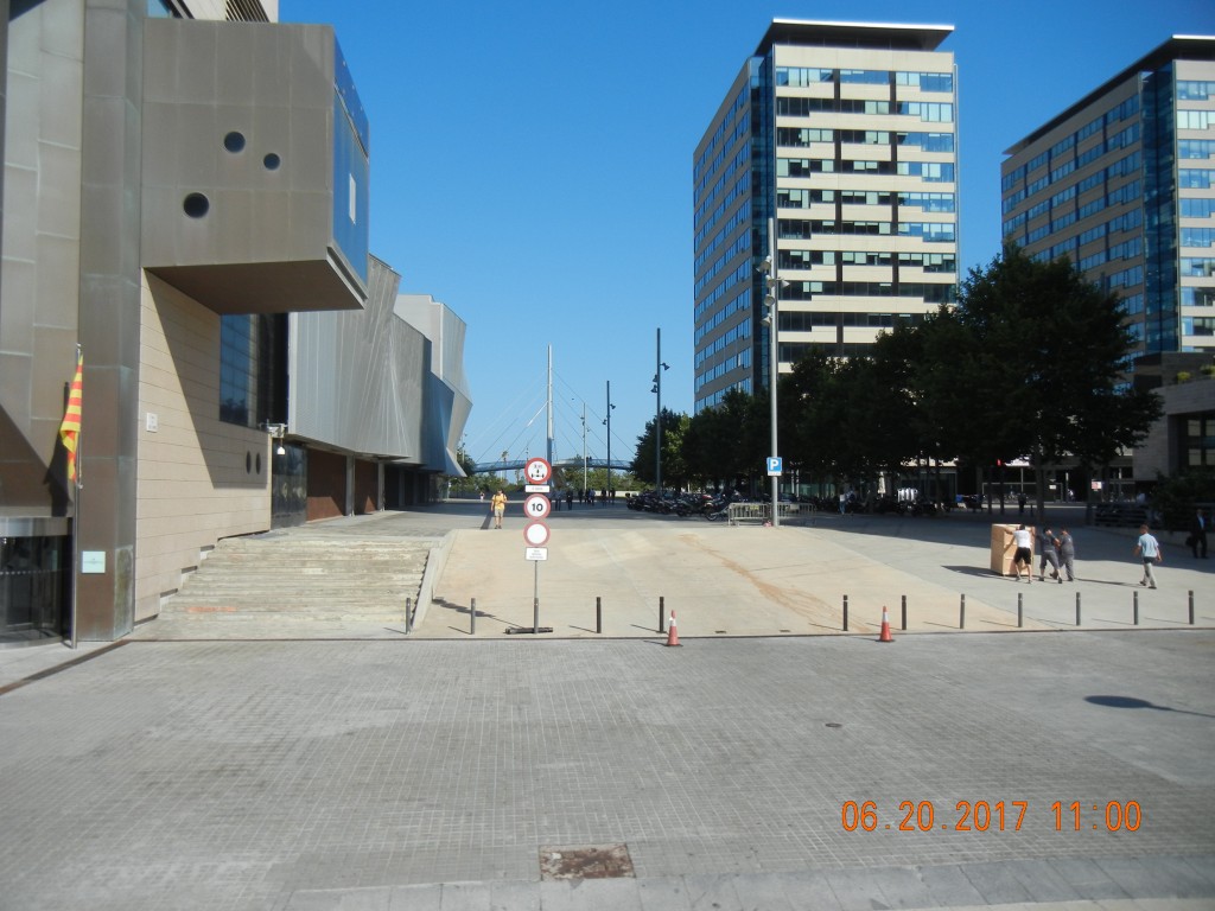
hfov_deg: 60.0
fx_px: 1053
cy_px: 456
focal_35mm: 30
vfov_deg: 46.8
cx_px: 608
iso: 160
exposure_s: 1/484
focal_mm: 5.4
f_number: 7
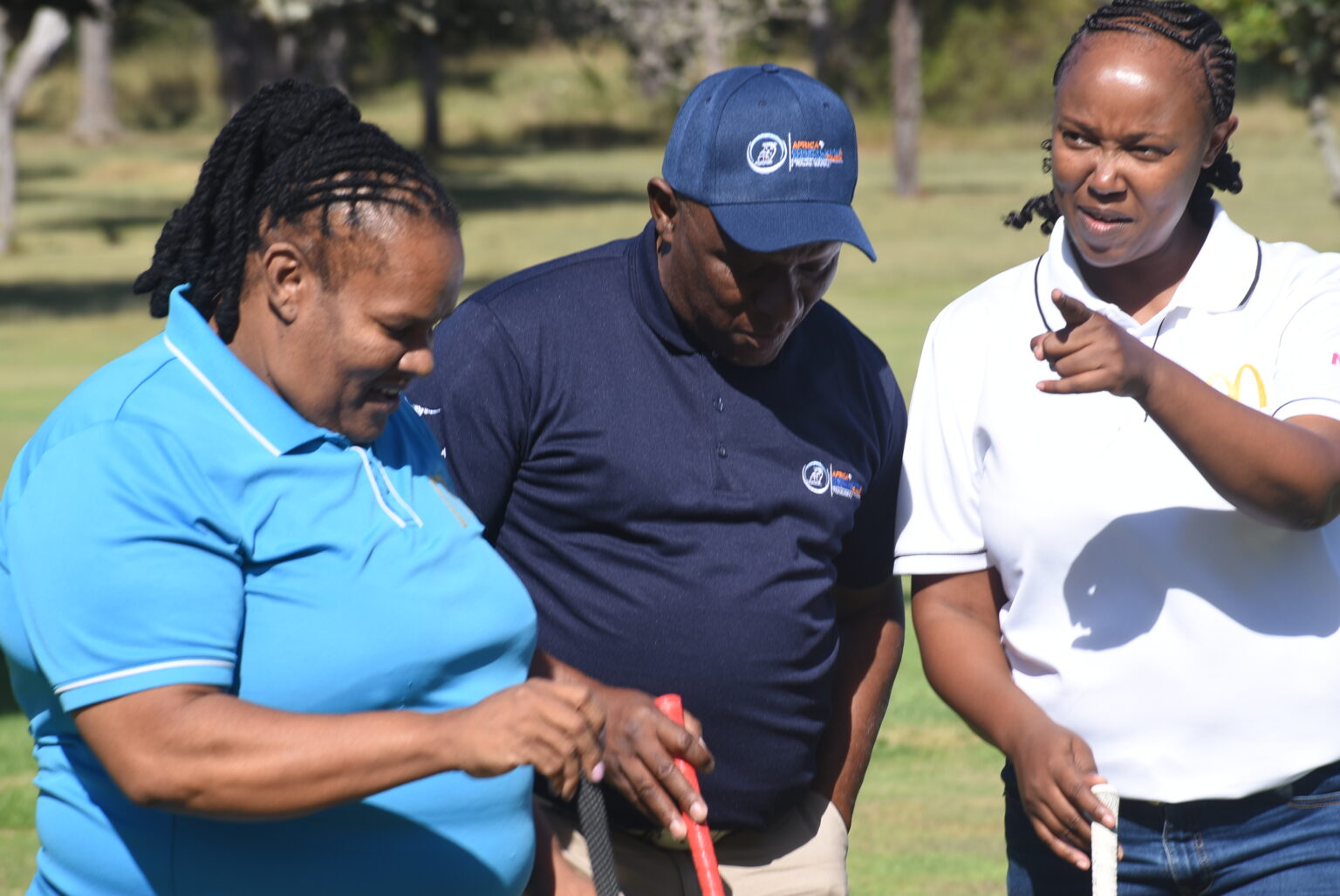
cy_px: 448
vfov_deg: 5.9
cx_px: 670
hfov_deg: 8.8
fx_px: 8661
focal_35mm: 232
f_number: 9
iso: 100
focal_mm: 155
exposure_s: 1/200
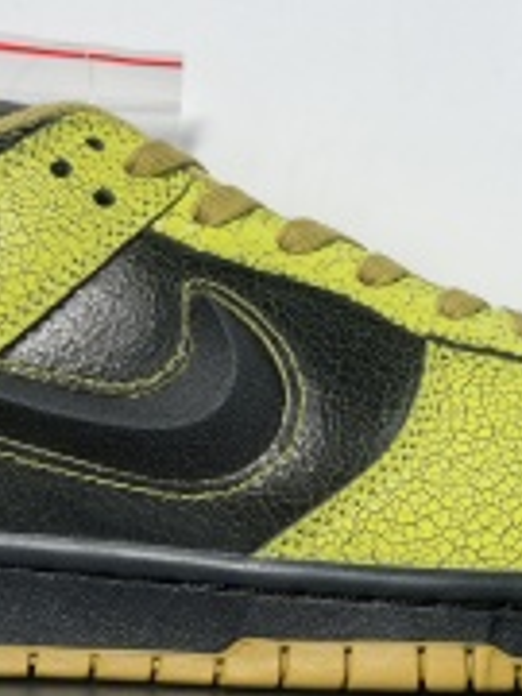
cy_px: 381
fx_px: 1508
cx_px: 251
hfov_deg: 19.6
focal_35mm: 75
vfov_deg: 26.0
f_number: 2
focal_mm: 6.98
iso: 50
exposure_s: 1/307
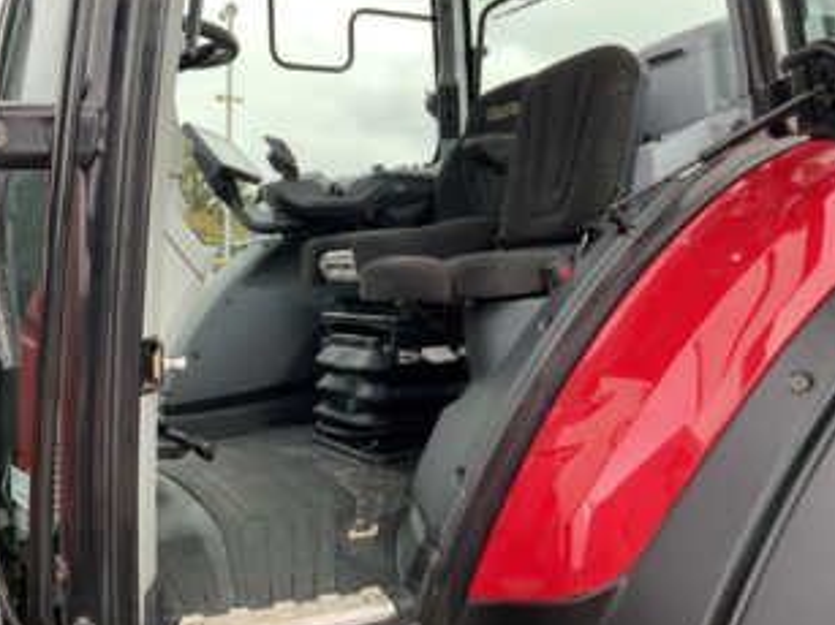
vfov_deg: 41.7
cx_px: 411
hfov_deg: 54.0
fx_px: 820
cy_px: 288
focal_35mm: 34
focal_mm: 3
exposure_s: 1/105
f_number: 1.8
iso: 64
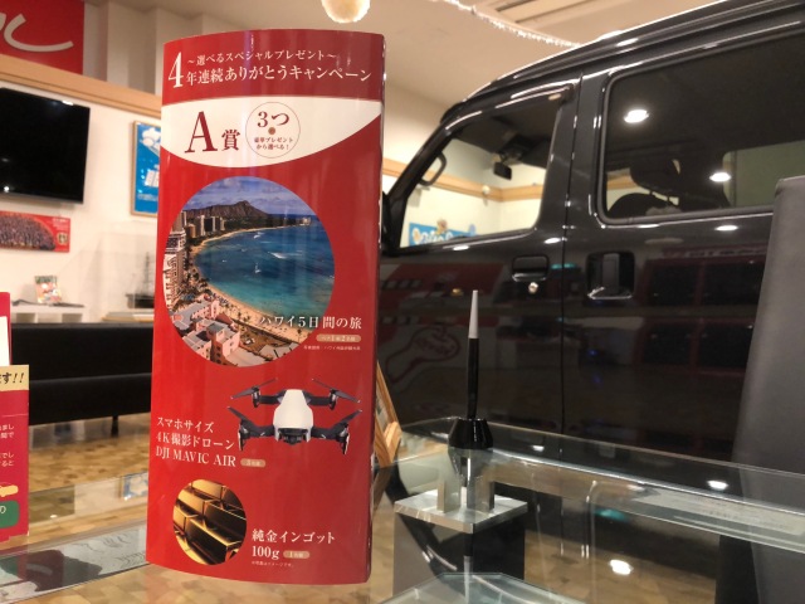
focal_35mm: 28
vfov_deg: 49.7
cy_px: 302
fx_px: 651
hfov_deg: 63.4
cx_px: 402
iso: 200
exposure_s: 1/50
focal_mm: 3.99
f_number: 1.8
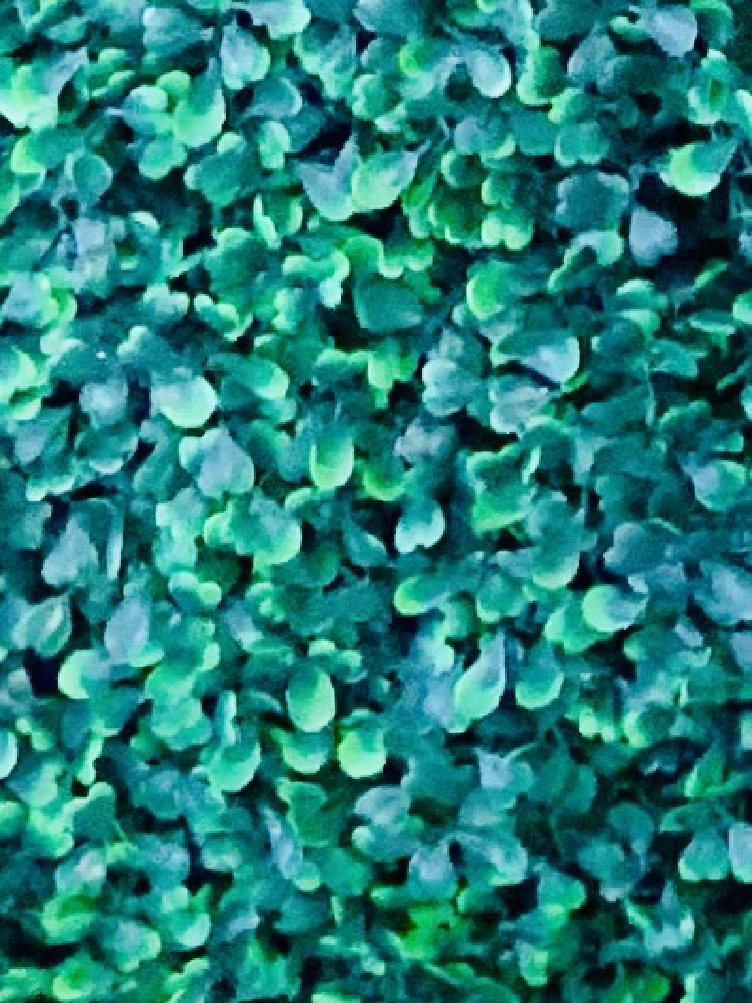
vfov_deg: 8.1
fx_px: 5706
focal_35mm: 197
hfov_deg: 6.8
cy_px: -2289
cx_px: 2267
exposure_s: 1/60
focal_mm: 4.25
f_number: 1.8
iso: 200
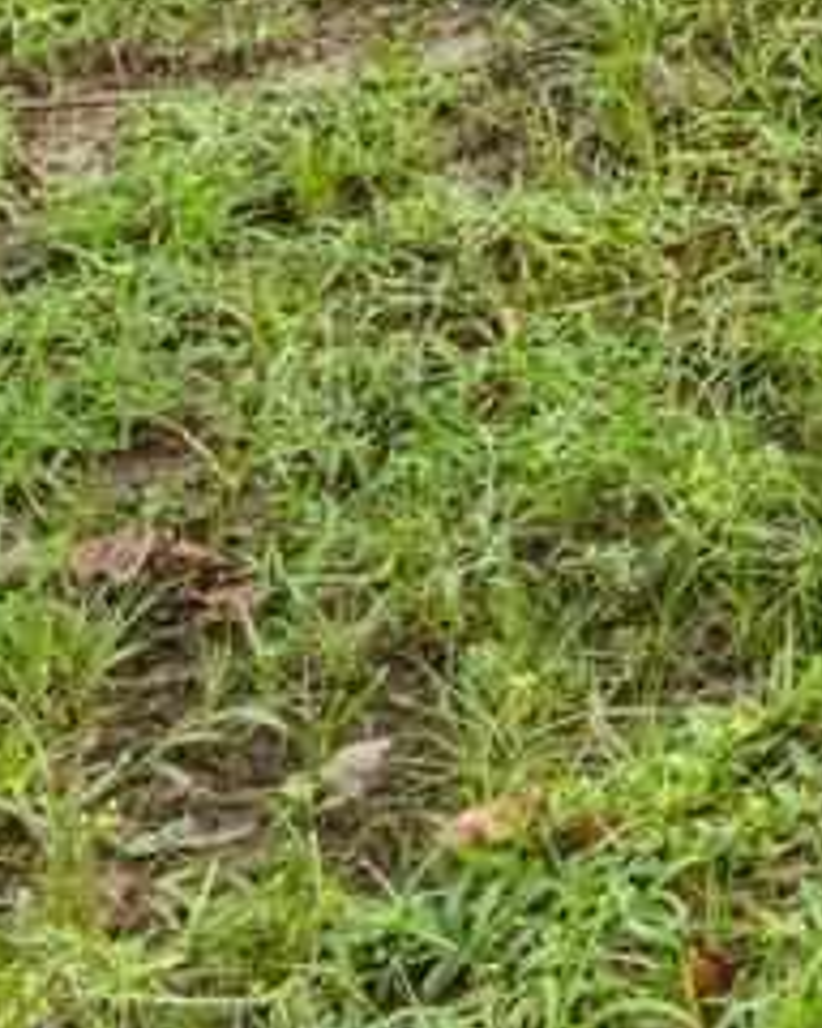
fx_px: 3892
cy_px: -1767
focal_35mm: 128
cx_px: 3198
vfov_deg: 11.3
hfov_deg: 8.0
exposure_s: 1/40
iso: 250
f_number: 9
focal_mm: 16
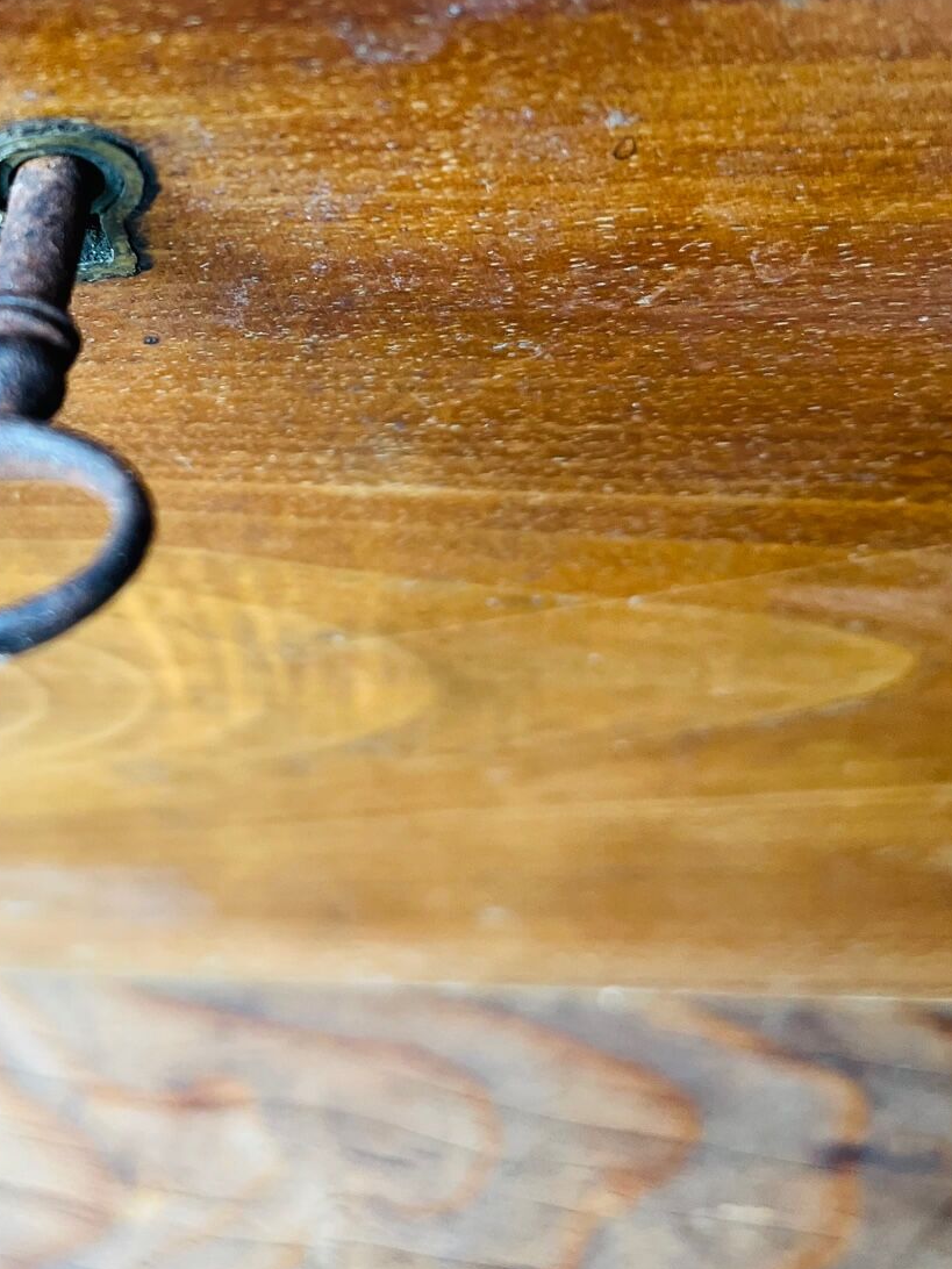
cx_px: 136
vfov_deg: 38.3
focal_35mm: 48
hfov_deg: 29.3
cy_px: 268
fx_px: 1760
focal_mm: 5.1
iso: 100
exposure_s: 1/122
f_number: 1.6
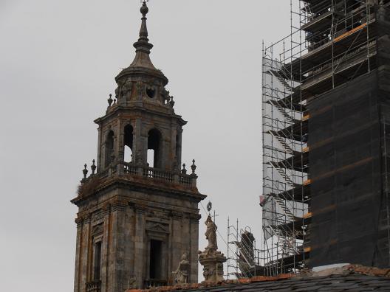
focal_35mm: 111
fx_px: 1251
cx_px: 195
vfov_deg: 13.3
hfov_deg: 17.7
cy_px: 146
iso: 80
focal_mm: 19.64
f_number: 5.5
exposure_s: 1/1000
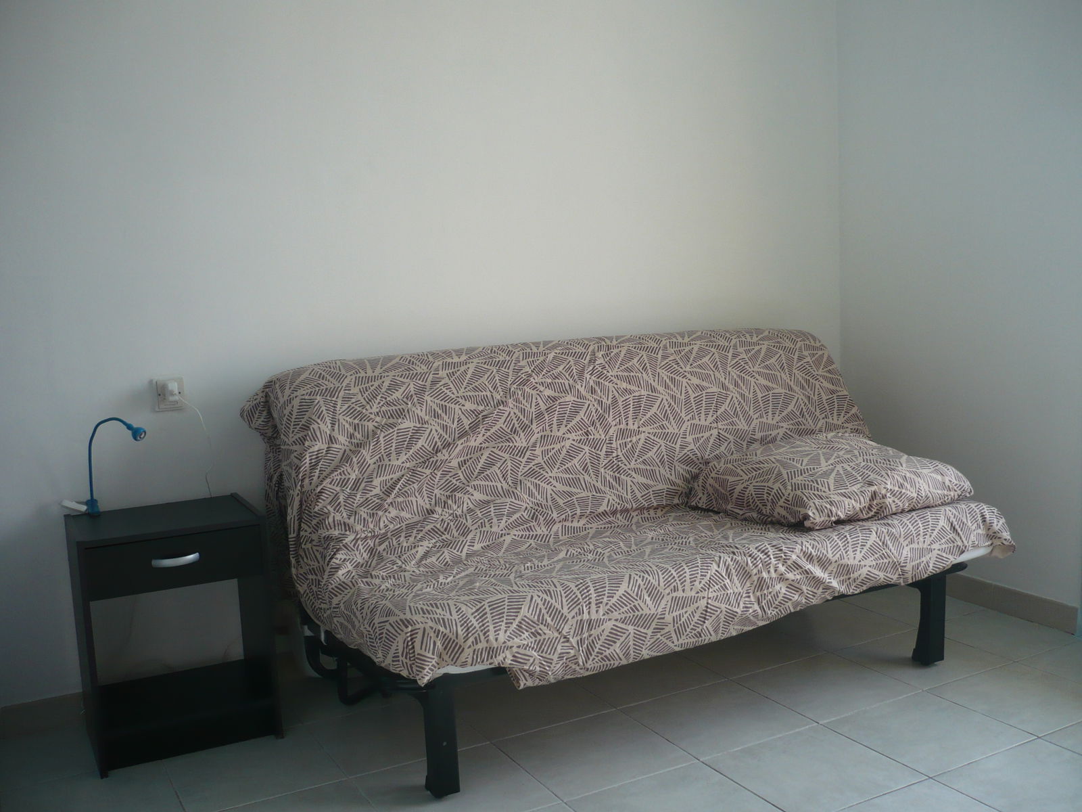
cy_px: 406
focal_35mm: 35
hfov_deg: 52.6
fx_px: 1094
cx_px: 541
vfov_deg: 40.7
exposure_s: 1/100
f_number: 2.8
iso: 100
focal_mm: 5.8
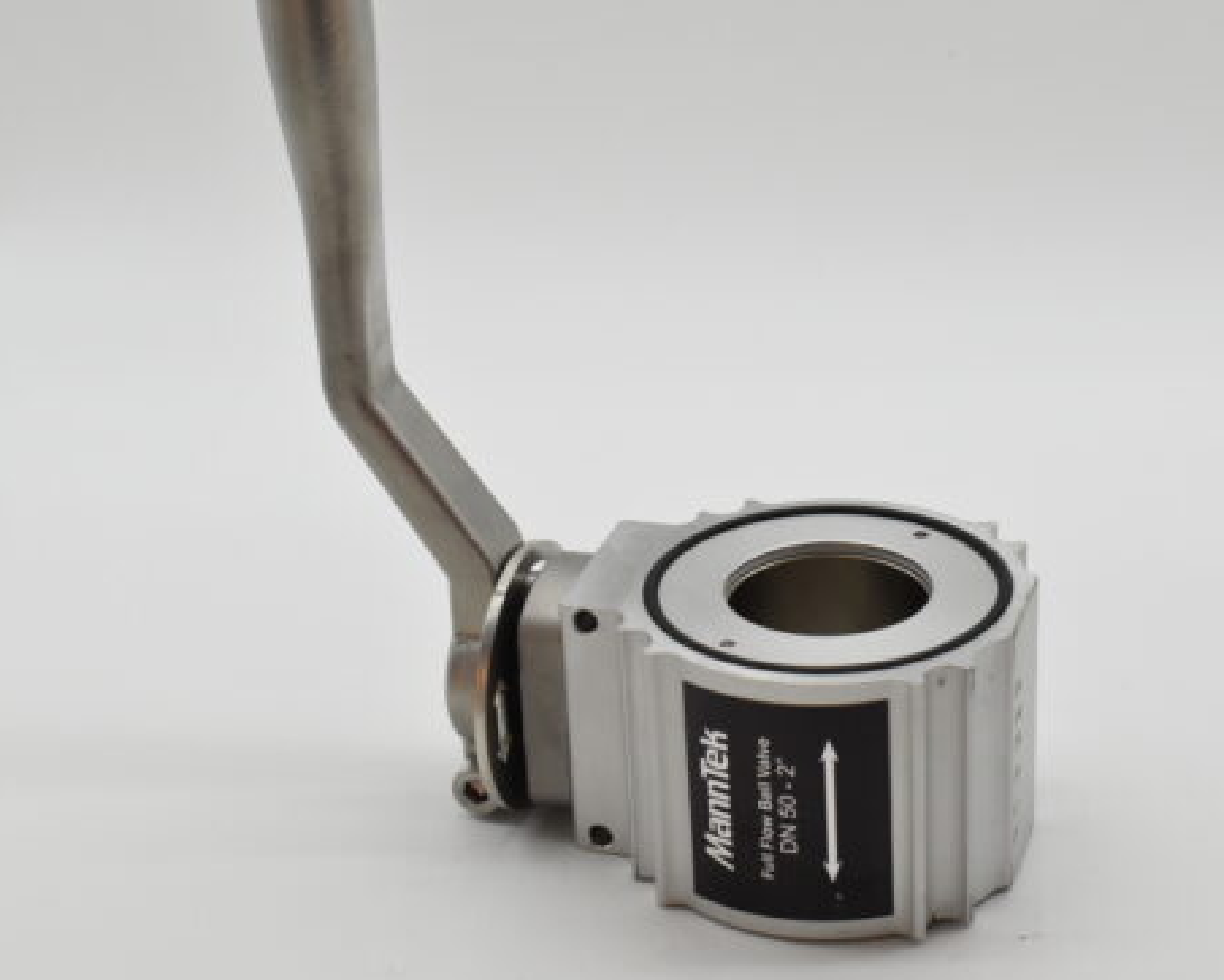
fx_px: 2573
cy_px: 474
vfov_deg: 21.6
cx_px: 785
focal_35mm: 71
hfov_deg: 26.6
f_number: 8
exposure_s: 1/1600
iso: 1600
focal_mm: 38
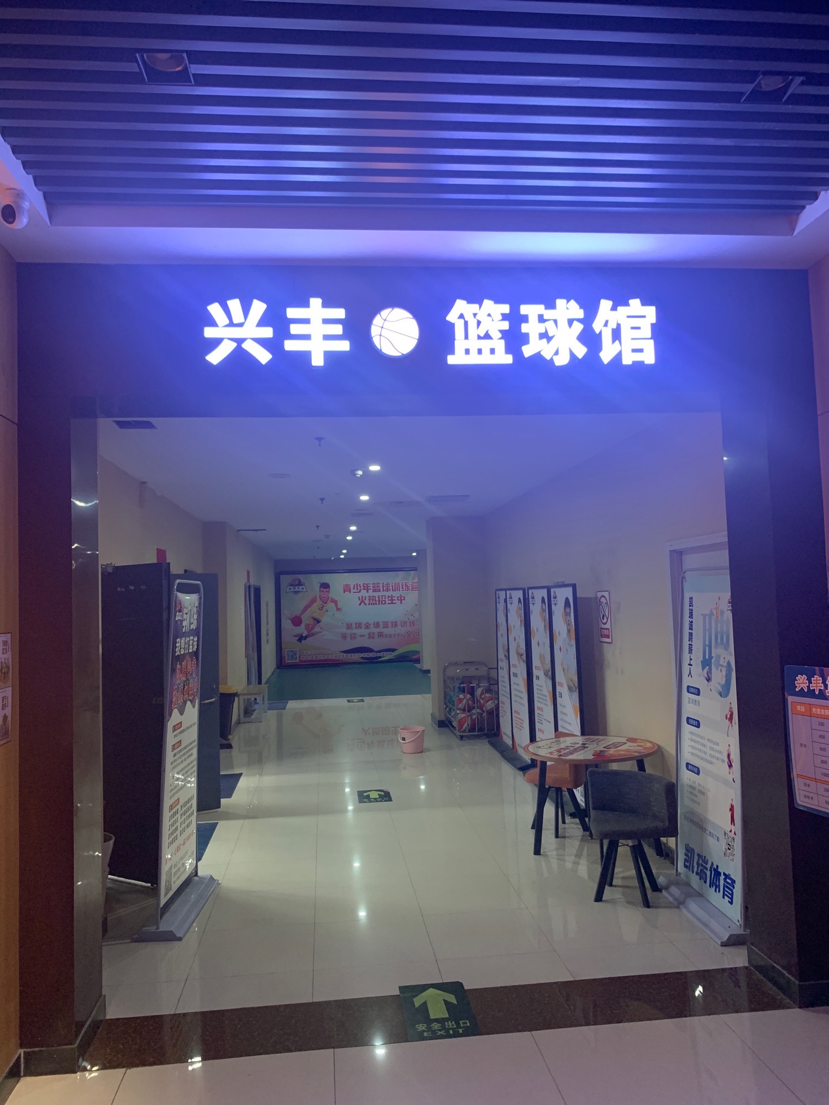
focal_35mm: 26
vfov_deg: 67.3
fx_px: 830
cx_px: 414
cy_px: 552
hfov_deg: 53.1
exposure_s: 1/50
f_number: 1.8
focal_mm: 4.25
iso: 100
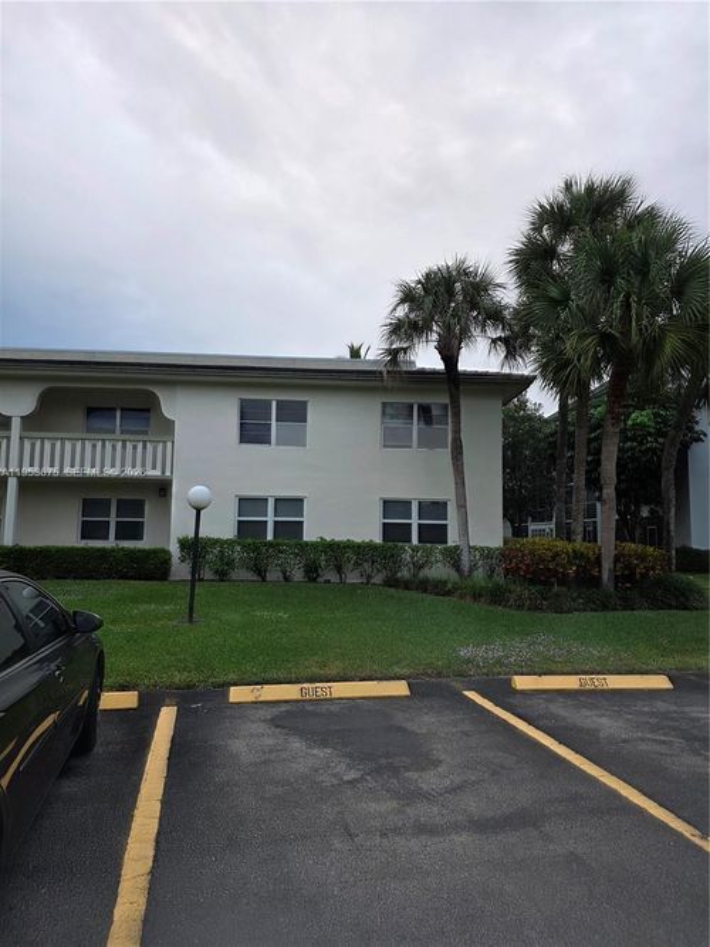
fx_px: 629
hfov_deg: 58.9
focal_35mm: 23
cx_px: 355
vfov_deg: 73.9
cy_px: 474
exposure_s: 1/180
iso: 64
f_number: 1.7
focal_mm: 6.25
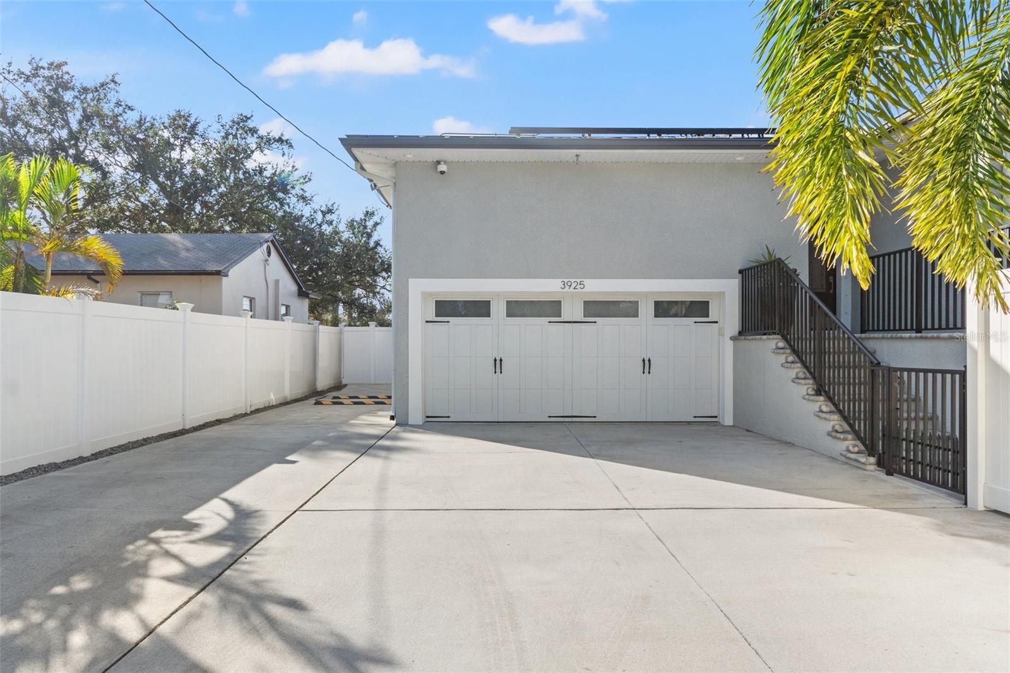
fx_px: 673
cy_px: 336
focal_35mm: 24
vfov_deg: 53.1
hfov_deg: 73.8
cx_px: 505
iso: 400
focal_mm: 16
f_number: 8
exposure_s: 1/400
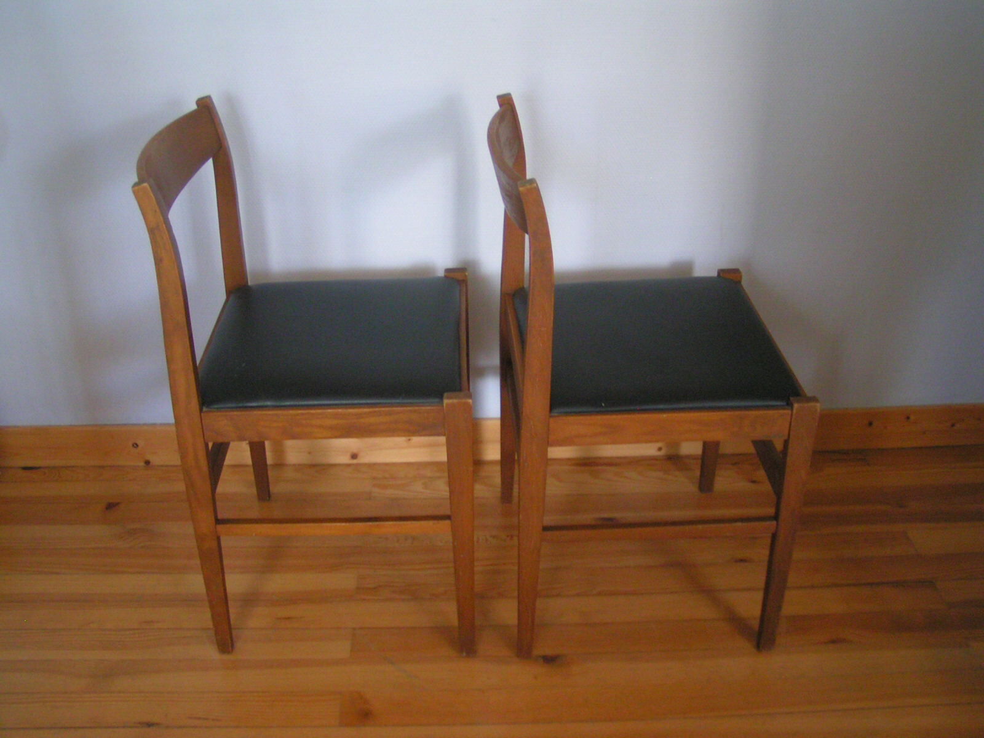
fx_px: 1080
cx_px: 492
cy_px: 369
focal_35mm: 38
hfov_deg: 49.0
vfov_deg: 37.7
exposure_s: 1/25
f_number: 2.8
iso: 200
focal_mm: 5.8
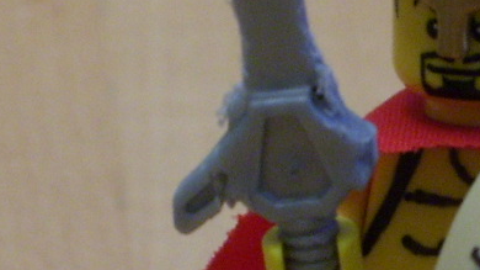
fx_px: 4606
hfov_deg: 6.0
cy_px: 195
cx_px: 454
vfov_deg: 3.4
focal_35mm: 362
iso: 160
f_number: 4.6
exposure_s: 1/8
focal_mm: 18
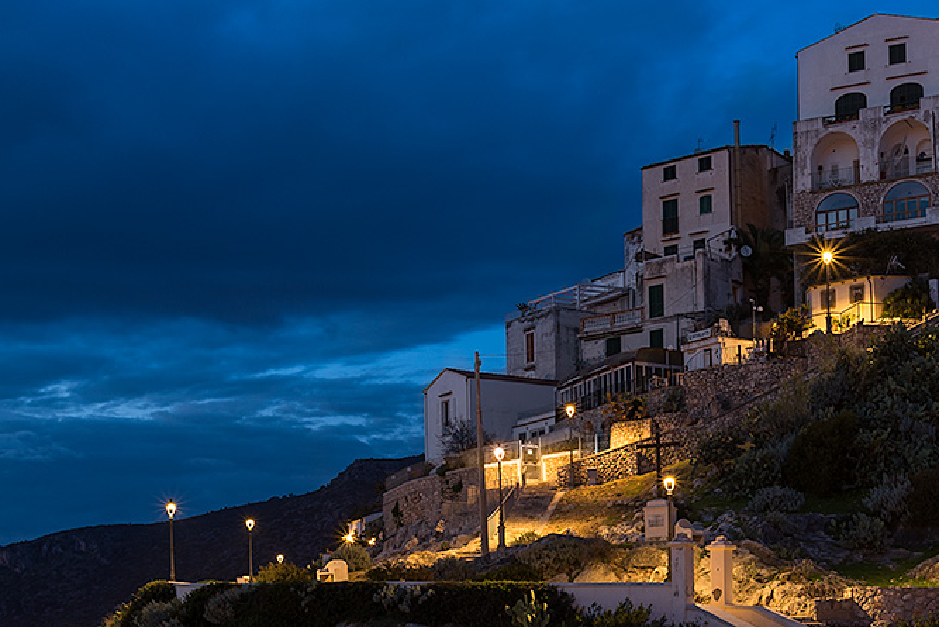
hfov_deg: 34.8
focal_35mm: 57
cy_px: 664
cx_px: 608
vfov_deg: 22.6
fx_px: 1487
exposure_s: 10
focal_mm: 20
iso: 64
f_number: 7.1
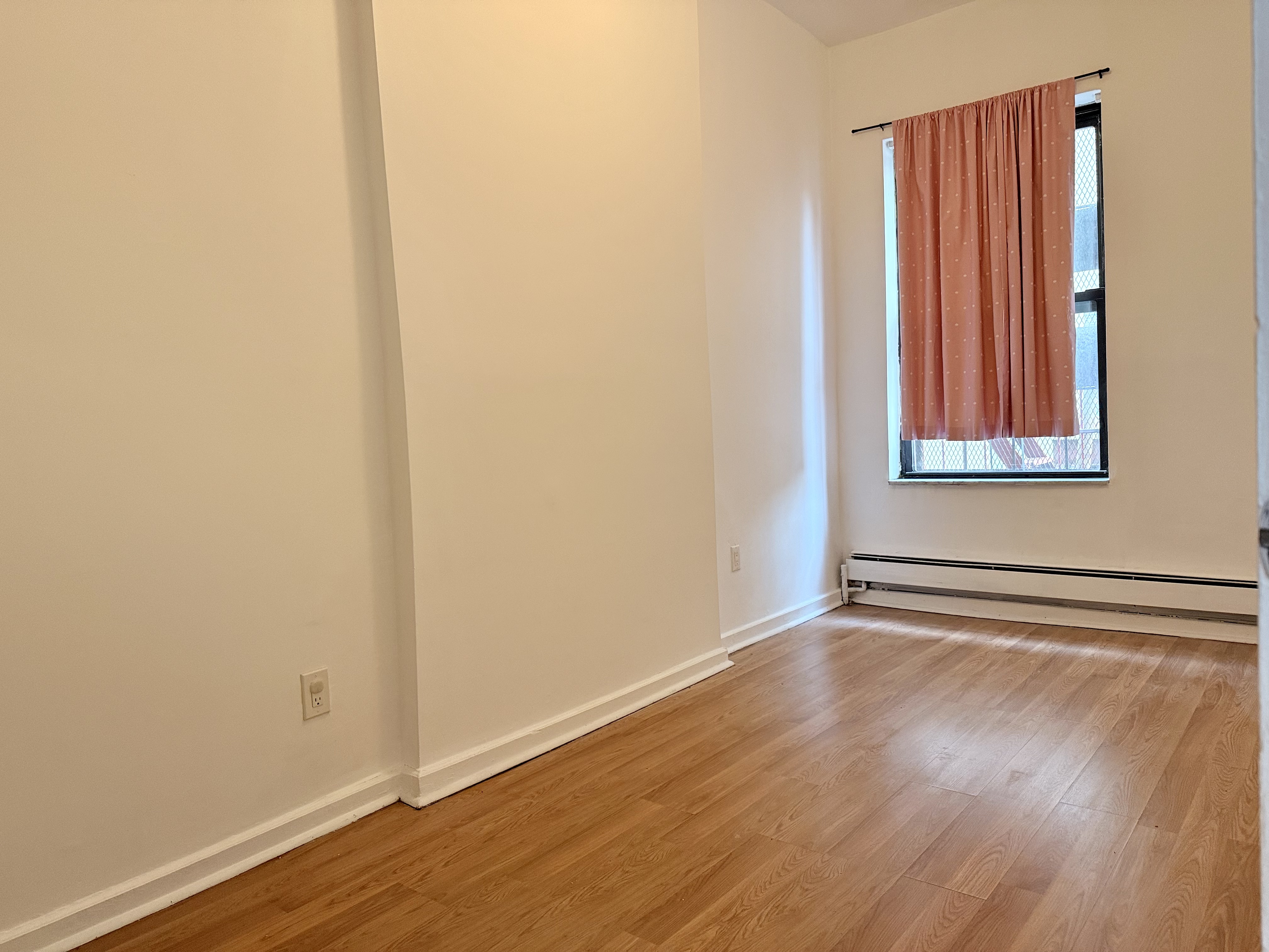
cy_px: 476
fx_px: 880
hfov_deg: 71.6
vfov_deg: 56.8
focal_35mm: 24
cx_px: 634
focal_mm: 6.76
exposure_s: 1/60
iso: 320
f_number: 1.78
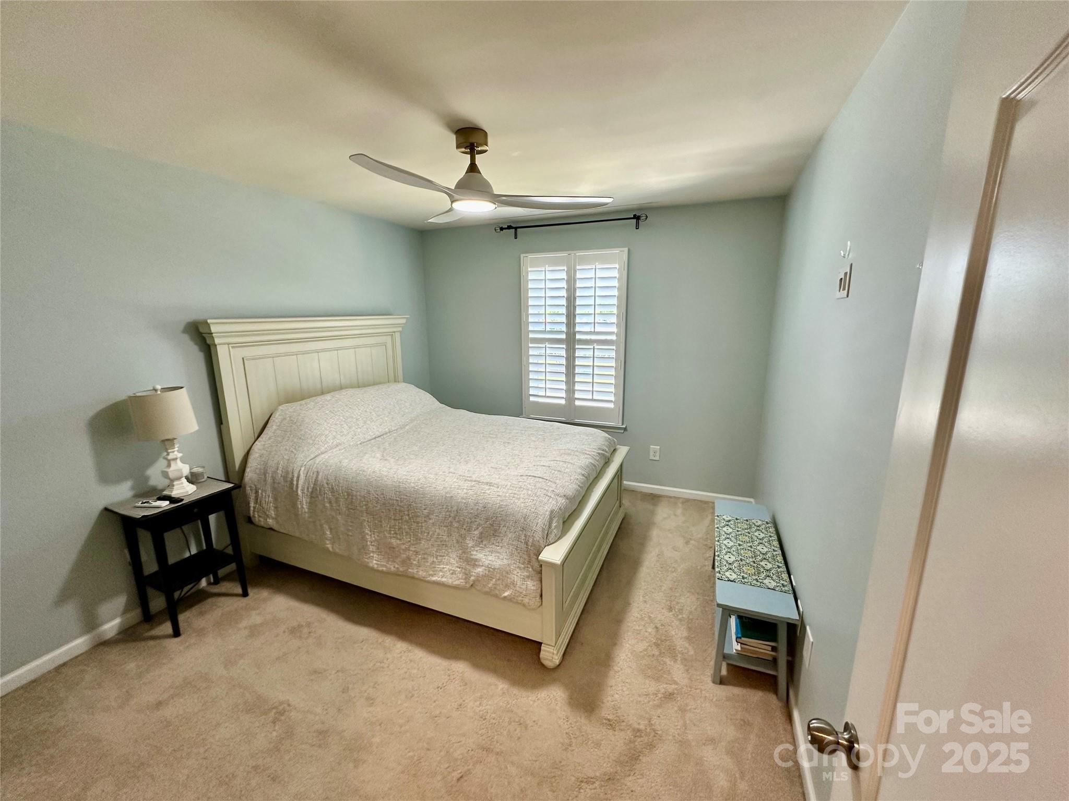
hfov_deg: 102.1
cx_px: 534
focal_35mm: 14
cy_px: 400
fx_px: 432
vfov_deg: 85.7
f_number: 2.2
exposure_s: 1/120
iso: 200
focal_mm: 2.22
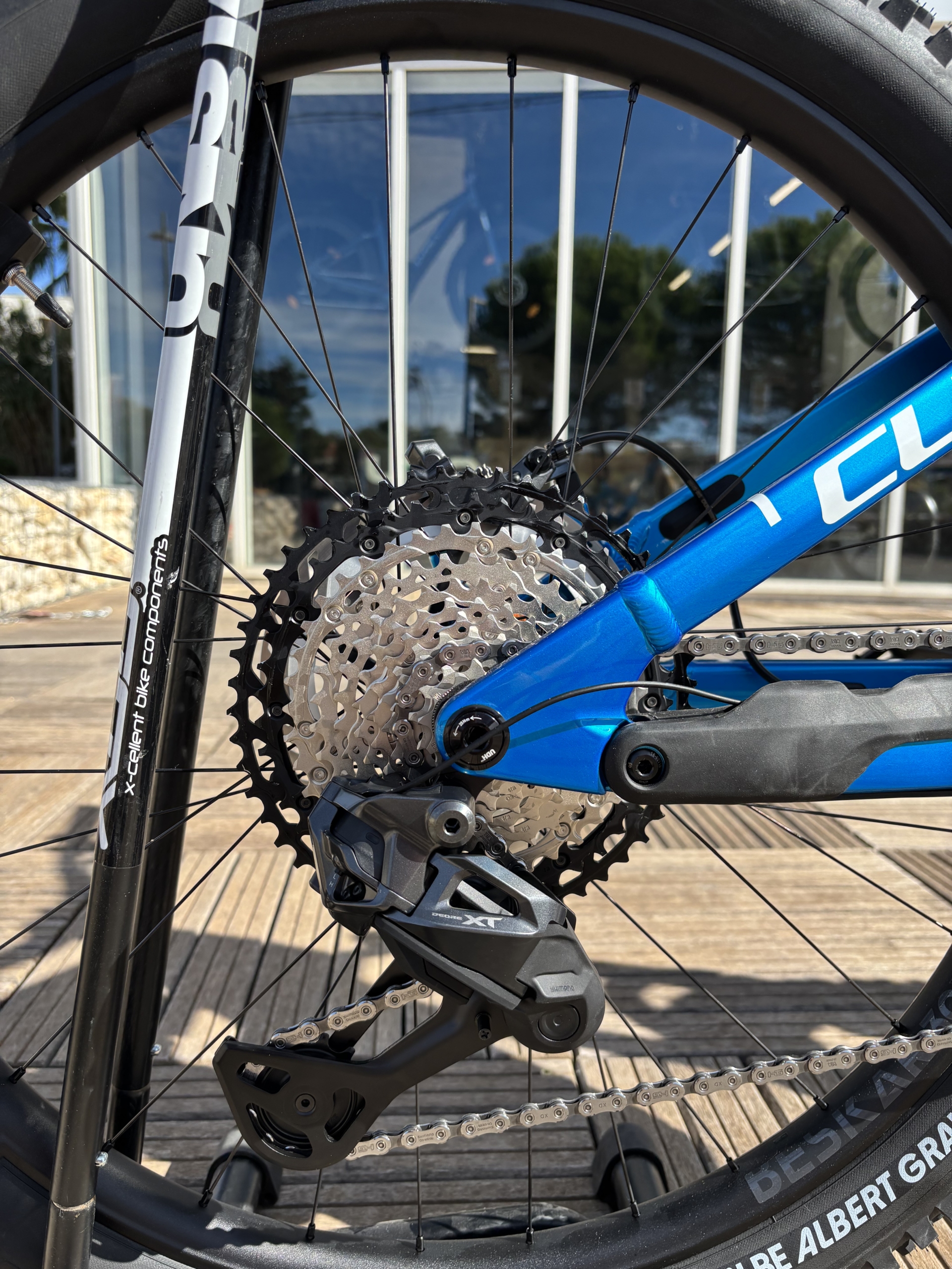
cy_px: 634
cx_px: 476
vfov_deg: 67.3
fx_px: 953
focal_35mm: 26
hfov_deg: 53.1
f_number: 1.6
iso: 50
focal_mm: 5.96
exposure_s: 1/1418
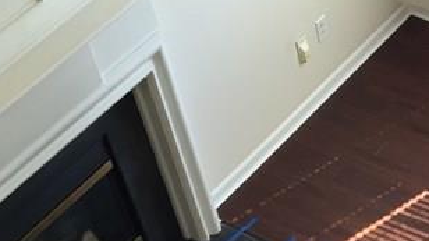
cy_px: 410
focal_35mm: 105
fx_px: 1194
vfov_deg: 10.9
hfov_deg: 19.2
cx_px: 511
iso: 32
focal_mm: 4.15
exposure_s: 1/60
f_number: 2.2
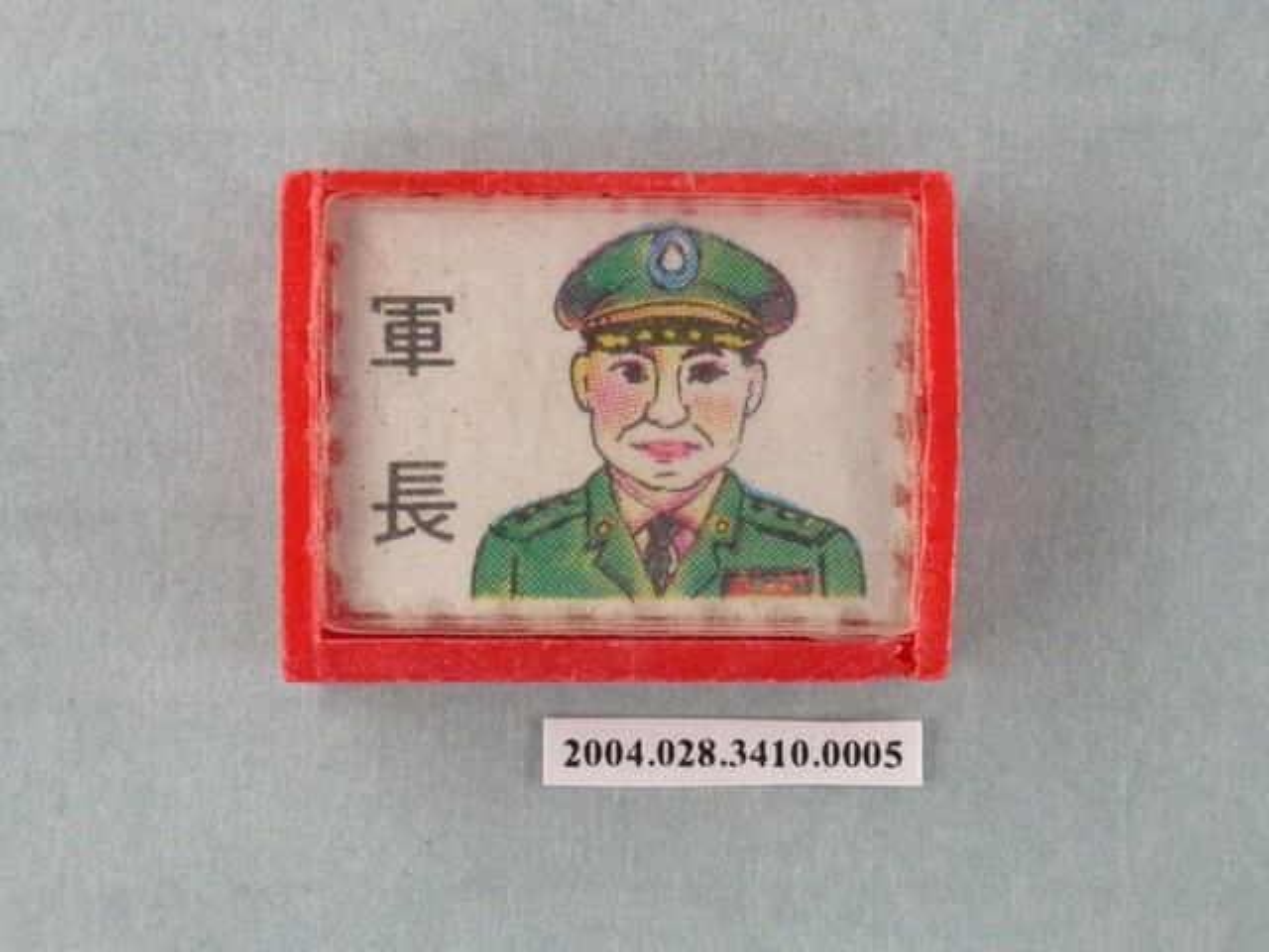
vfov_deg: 10.3
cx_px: 634
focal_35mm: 144
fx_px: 5279
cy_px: 476
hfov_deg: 13.7
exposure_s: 1/30
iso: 200
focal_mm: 29.9
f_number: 6.2
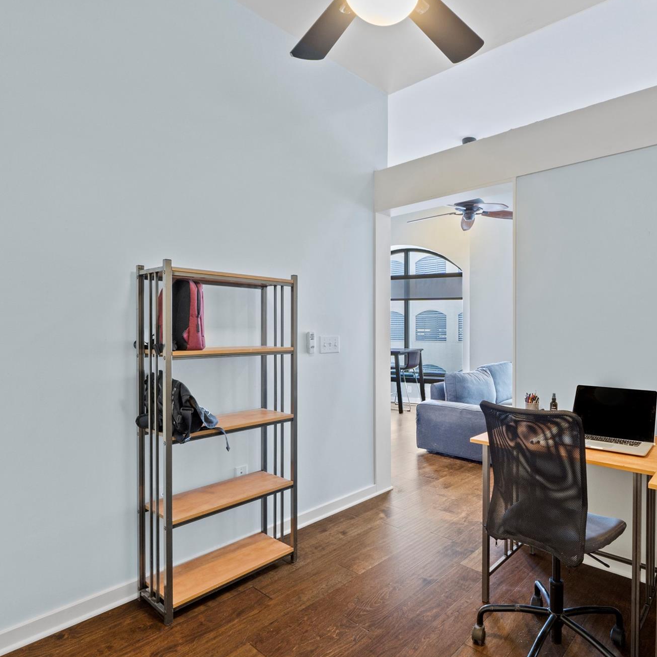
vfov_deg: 74.8
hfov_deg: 73.2
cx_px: 423
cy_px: 338
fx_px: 429
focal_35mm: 20
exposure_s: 6
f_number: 11
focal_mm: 10
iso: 250
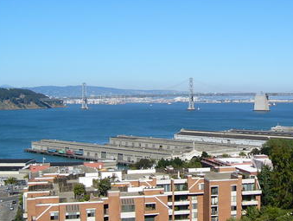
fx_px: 559
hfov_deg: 29.0
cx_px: 208
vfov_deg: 22.3
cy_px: 91
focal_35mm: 66
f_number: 8
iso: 50
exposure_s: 1/200
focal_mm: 5.8
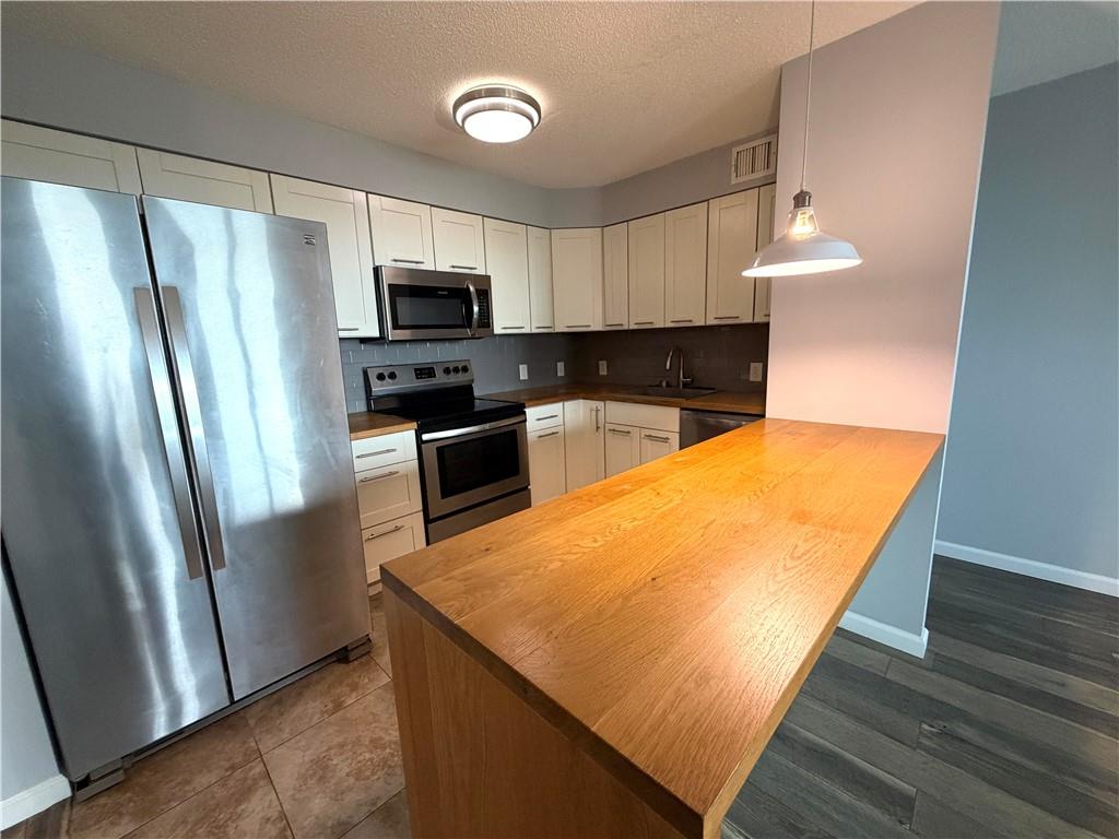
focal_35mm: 14
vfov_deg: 85.7
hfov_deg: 102.1
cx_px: 560
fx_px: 453
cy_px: 420
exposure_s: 1/60
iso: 400
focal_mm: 2.22
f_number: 2.2
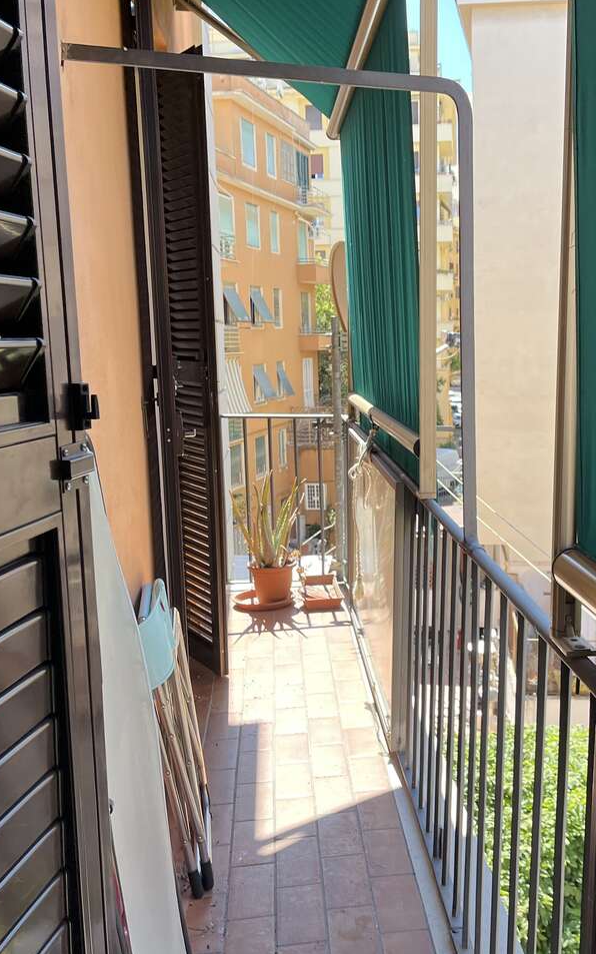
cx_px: 436
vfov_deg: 52.7
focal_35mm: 37
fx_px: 961
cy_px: 476
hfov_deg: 33.9
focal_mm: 5.1
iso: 50
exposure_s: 1/428
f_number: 1.6
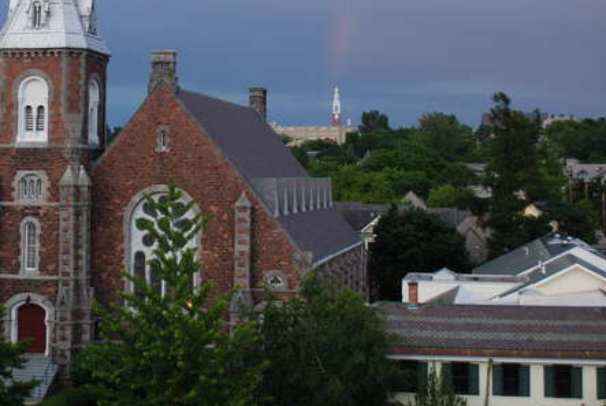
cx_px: 208
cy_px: 63
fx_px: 1096
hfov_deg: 30.7
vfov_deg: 20.7
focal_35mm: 65
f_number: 4.2
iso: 100
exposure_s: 1/30
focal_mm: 24
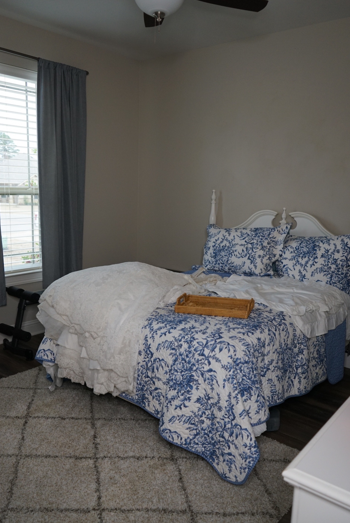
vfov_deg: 61.9
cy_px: 265
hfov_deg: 43.7
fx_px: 437
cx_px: 173
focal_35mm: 30
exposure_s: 1/200
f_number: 3.5
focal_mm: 28
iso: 800
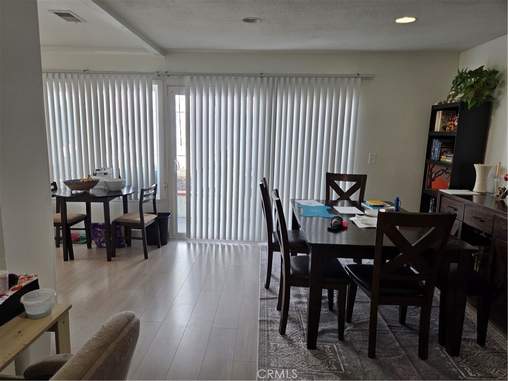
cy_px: 190
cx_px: 254
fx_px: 338
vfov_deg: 58.9
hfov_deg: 73.9
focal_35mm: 23
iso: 32
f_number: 1.8
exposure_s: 1/120
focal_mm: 5.4
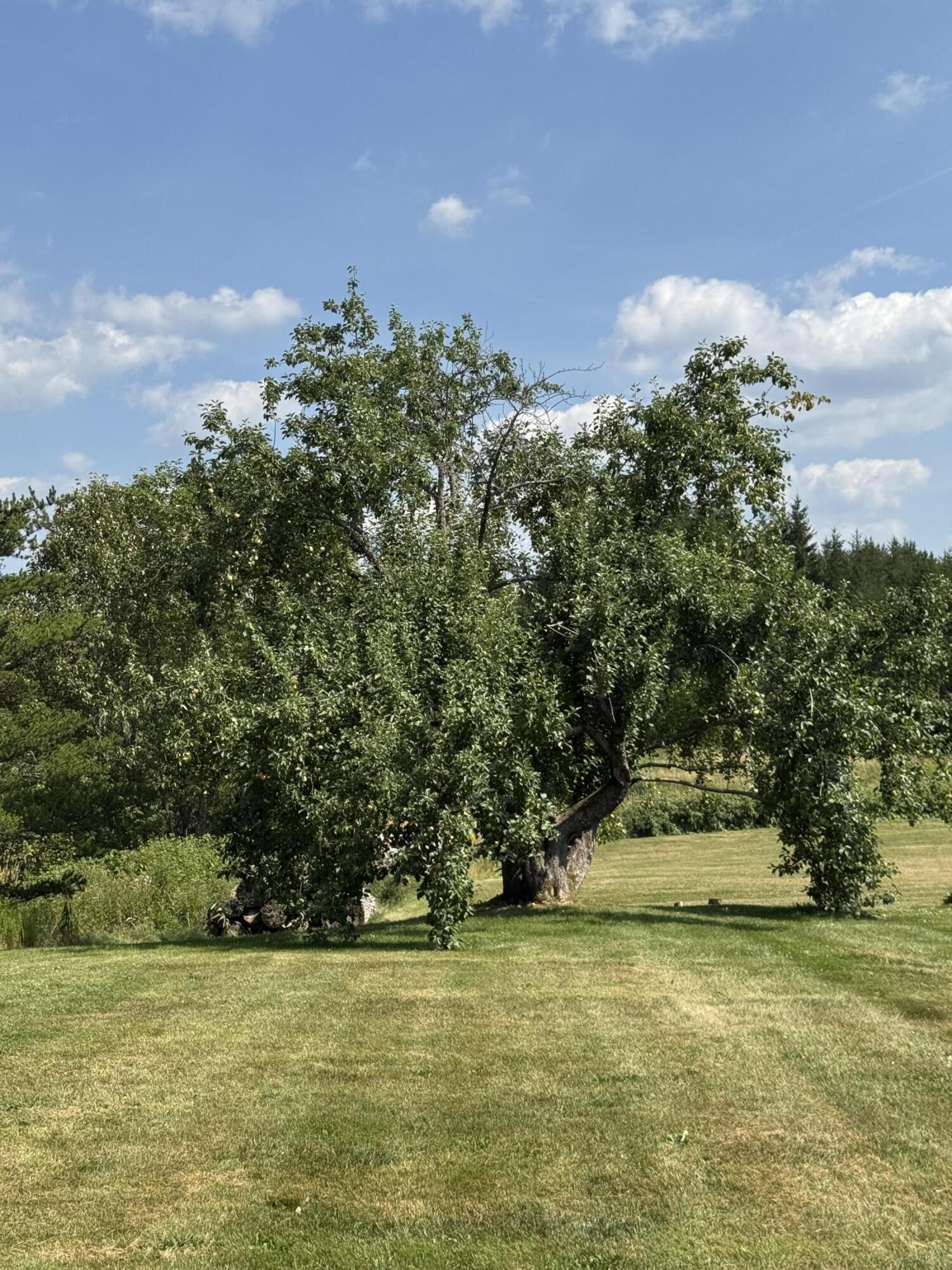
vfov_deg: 39.7
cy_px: 635
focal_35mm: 48
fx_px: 1760
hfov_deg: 30.3
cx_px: 476
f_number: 1.78
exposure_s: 1/4049
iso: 64
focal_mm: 6.76
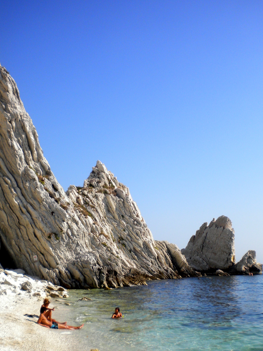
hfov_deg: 34.3
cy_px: 210
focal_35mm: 42
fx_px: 425
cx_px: 152
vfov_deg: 44.6
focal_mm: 6.3
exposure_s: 1/661
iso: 80
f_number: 4.6
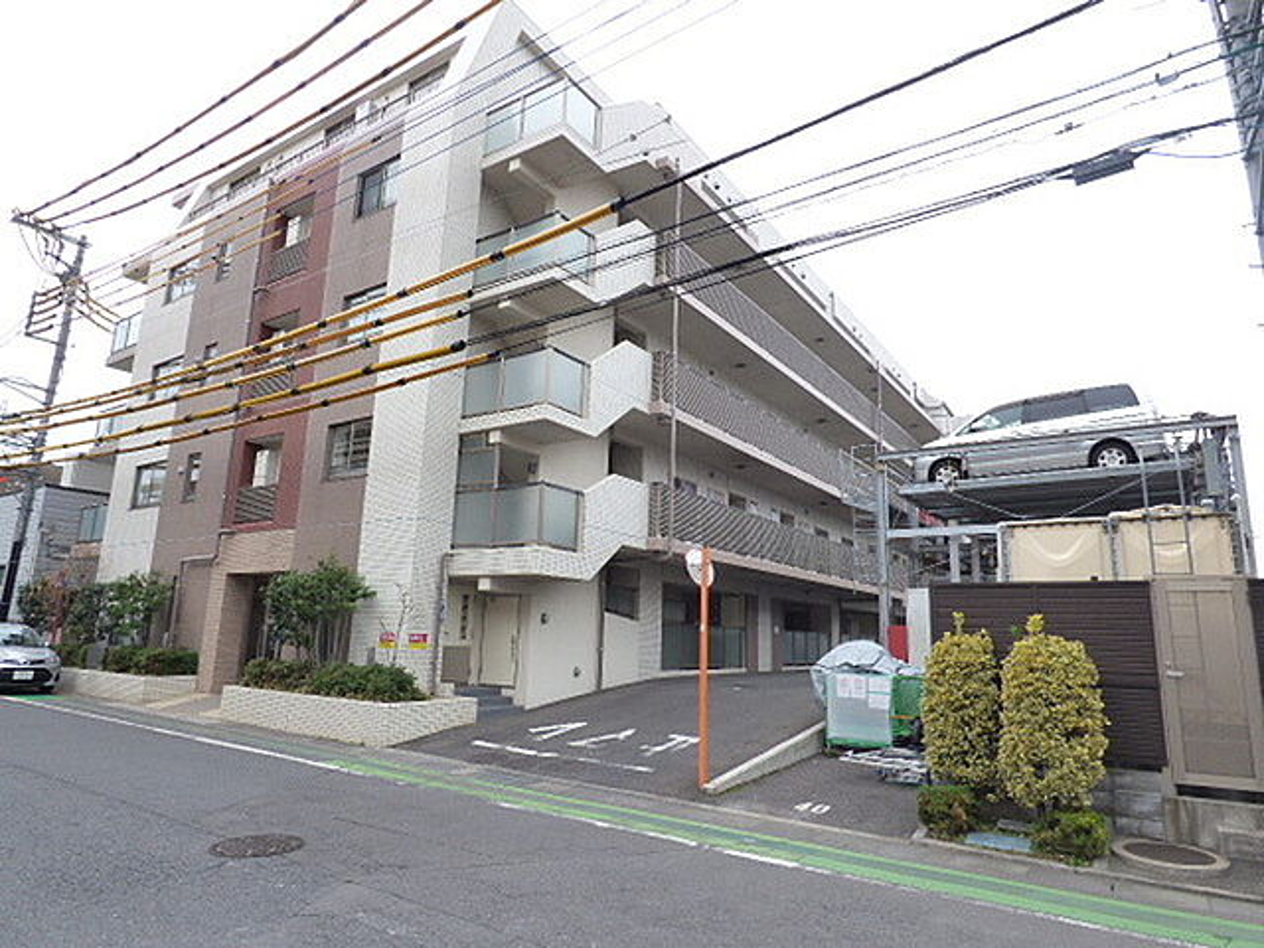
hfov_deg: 81.7
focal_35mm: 20
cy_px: 474
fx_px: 730
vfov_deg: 66.0
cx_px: 632
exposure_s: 1/60
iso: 160
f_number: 4
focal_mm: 3.58
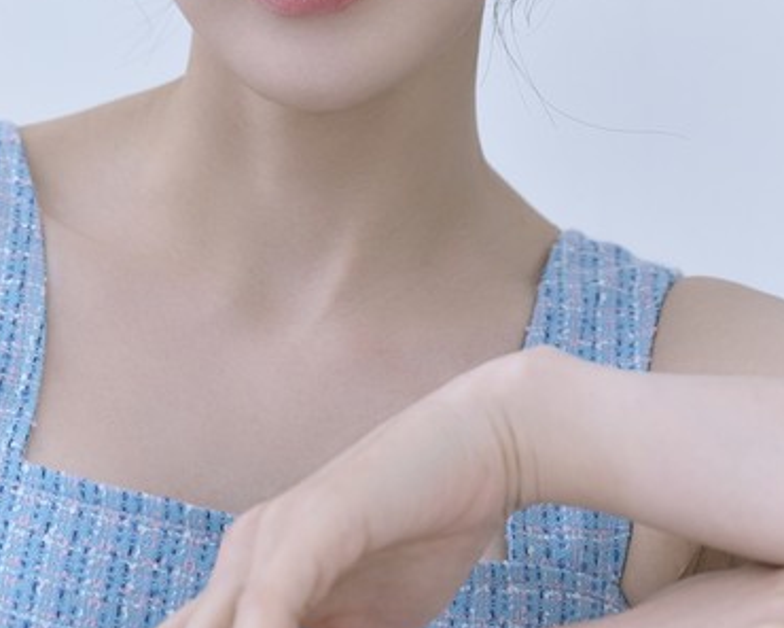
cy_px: 244
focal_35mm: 160
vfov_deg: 9.7
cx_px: 360
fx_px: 3713
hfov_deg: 12.1
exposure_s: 1/100
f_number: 4
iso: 400
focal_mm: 70
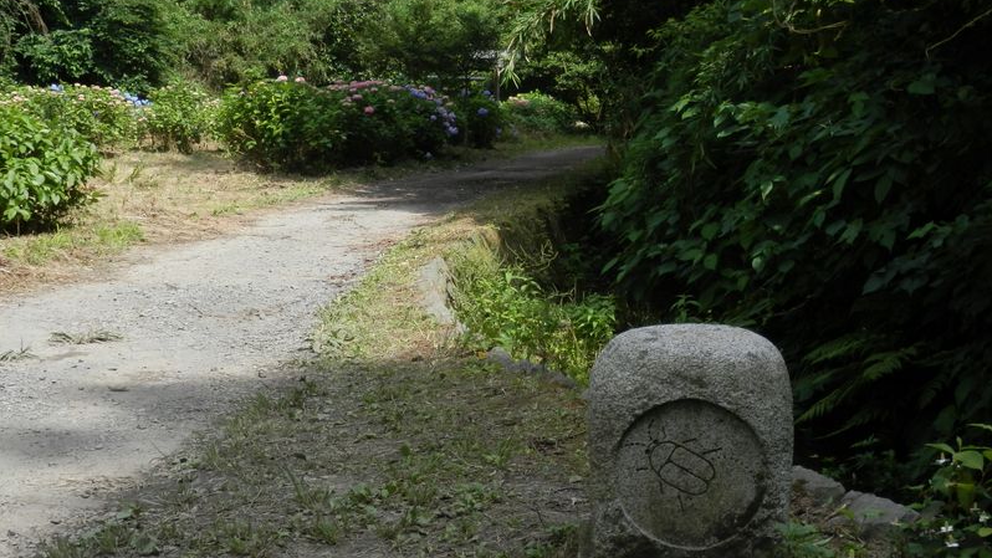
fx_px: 1552
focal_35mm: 59
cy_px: 275
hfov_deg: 35.4
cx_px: 496
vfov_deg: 20.4
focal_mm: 9.8
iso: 80
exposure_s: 1/320
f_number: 4.1
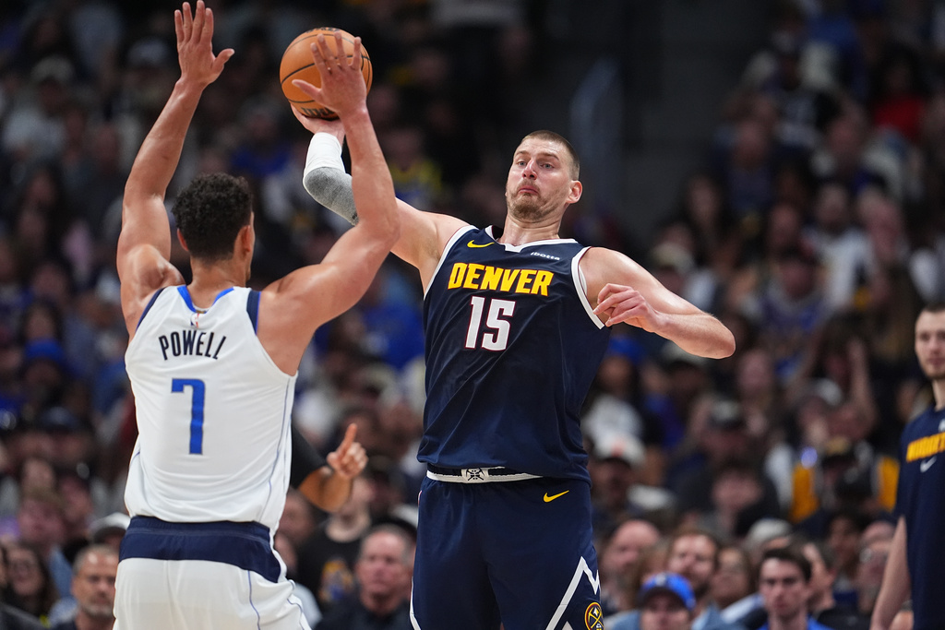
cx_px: 472
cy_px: 315
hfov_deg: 5.2
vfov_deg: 3.4
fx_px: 10501
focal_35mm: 400
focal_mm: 400
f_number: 3.2
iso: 5000
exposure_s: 1/2000
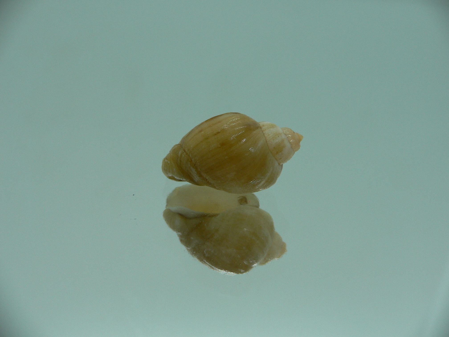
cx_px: 224
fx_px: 454
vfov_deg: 40.7
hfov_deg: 52.6
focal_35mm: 35
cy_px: 168
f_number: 2.8
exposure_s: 1/80
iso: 80
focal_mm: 4.6
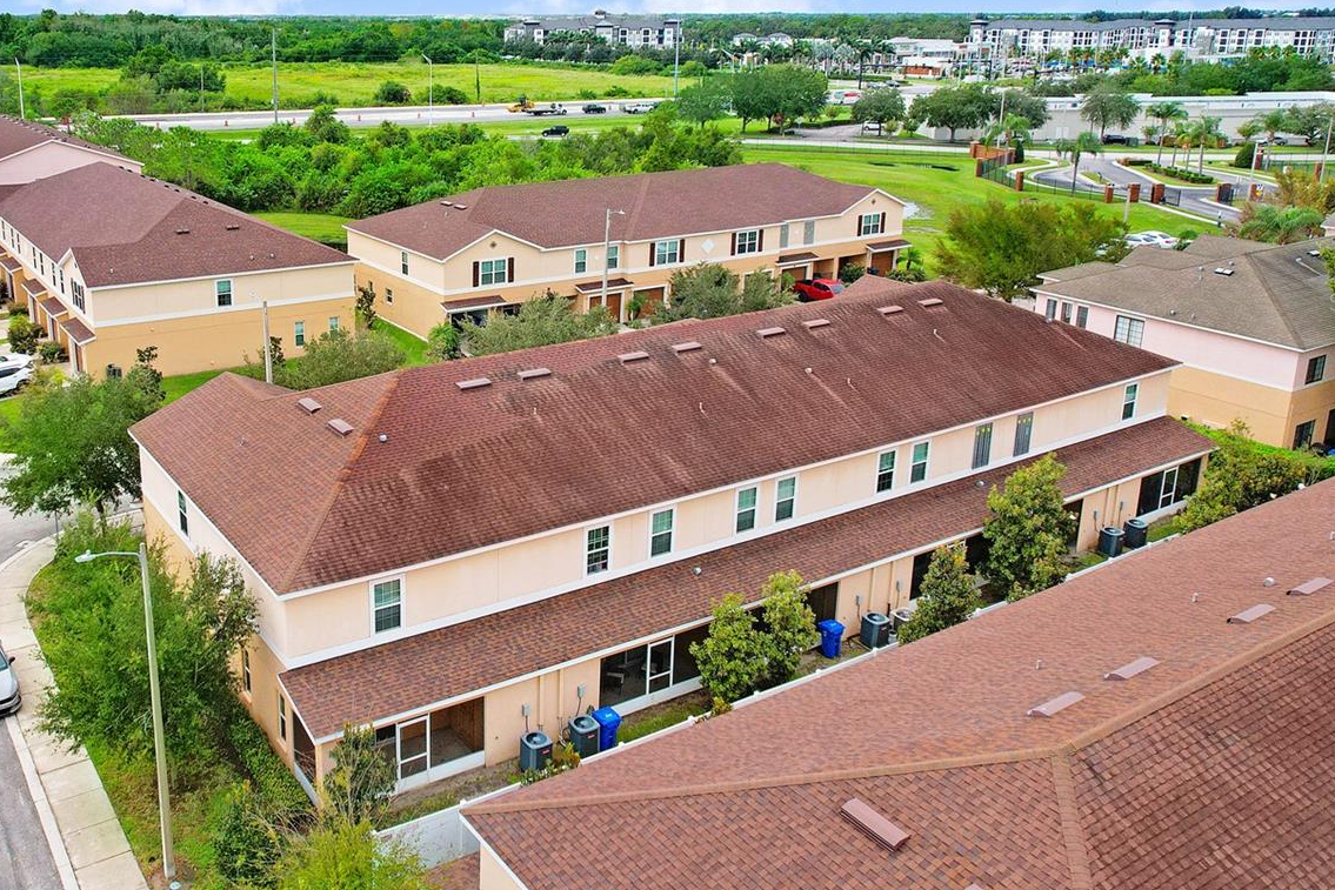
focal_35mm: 31
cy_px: 302
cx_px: 493
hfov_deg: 59.4
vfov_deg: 41.8
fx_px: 1150
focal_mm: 8.38
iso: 200
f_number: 2.8
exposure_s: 1/2000
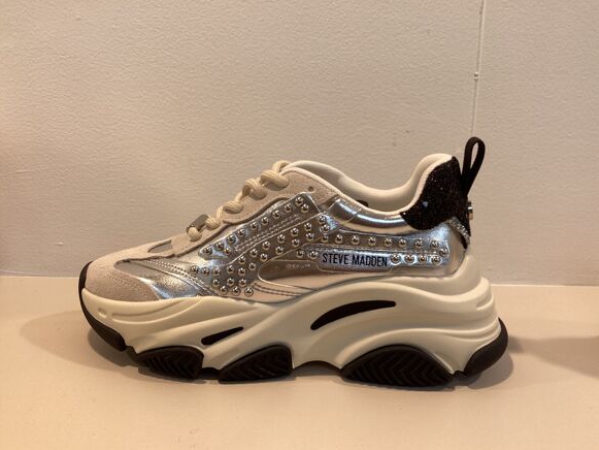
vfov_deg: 44.2
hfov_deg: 56.8
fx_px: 554
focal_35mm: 32
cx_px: 307
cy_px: 230
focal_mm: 3.3
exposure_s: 1/100
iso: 32
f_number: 2.4
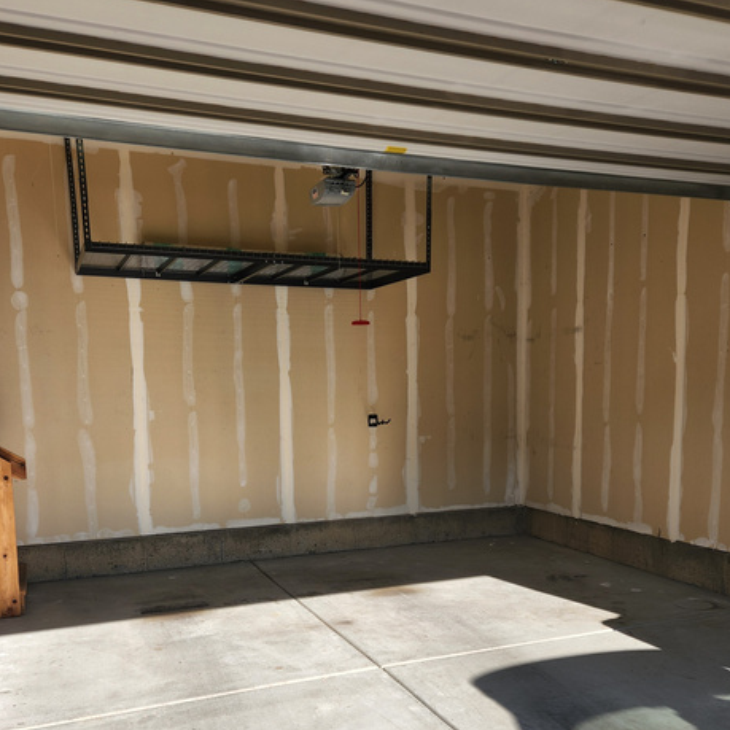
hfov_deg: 48.4
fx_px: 811
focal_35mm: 34
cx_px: 404
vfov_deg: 47.6
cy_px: 491
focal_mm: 5.4
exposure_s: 1/726
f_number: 1.8
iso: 20
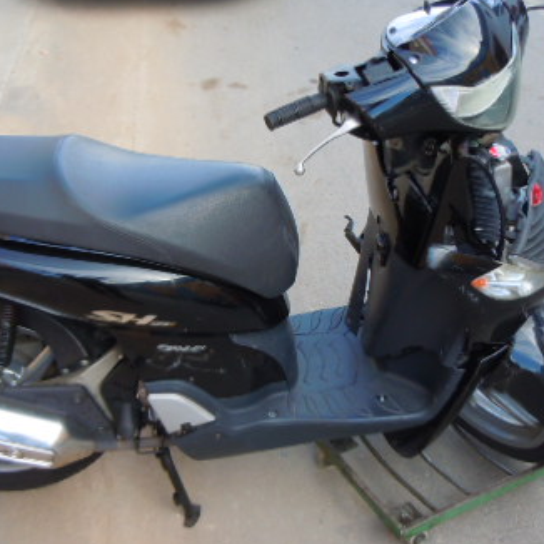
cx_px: 277
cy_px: 247
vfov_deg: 32.8
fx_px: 925
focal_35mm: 52
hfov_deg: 32.8
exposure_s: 1/125
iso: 100
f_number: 3.5
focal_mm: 5.4
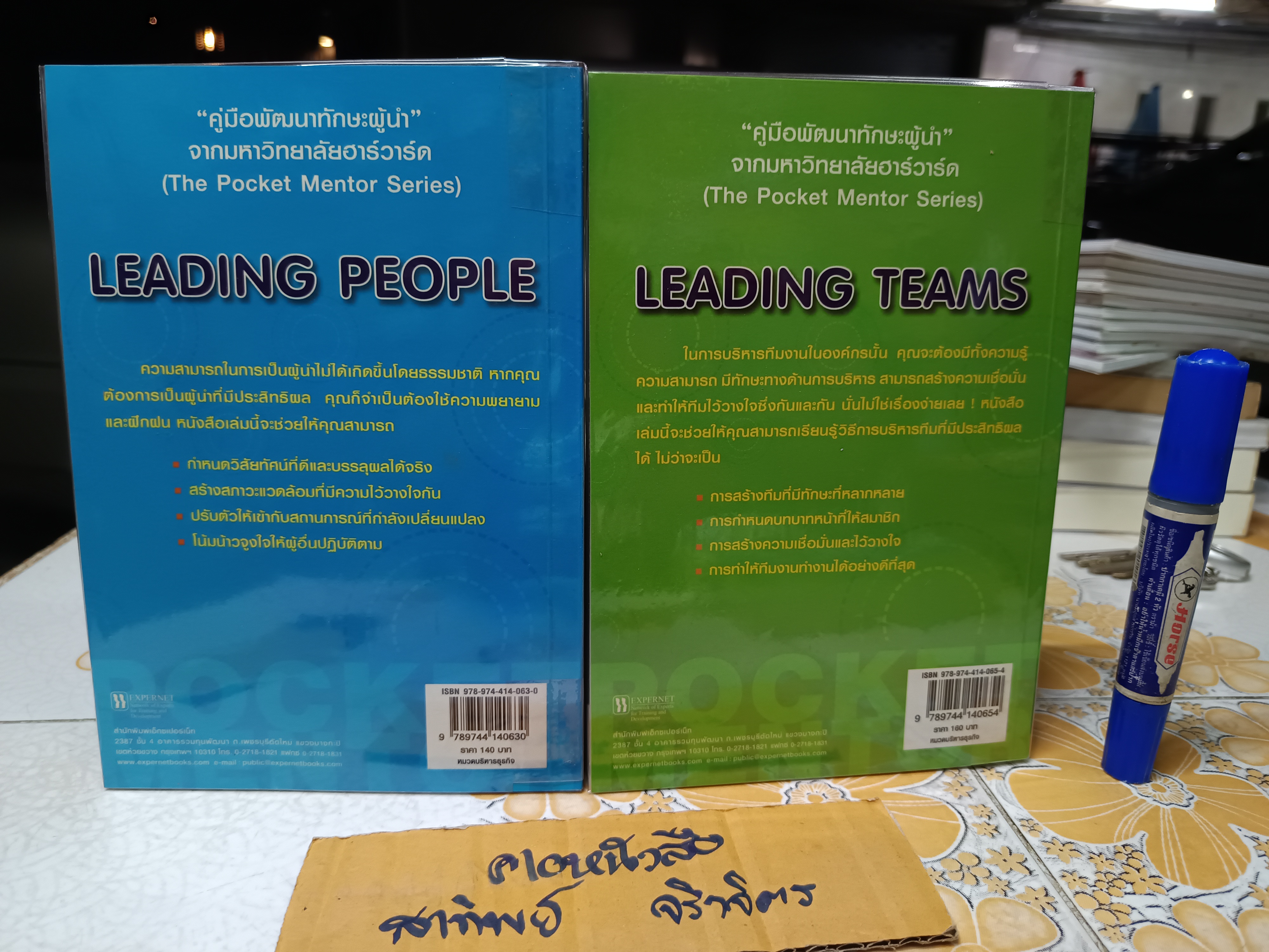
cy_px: 476
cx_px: 634
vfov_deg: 56.8
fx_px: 880
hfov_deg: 71.6
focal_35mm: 24
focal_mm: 5.31
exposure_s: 1/25
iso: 1077
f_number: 1.7
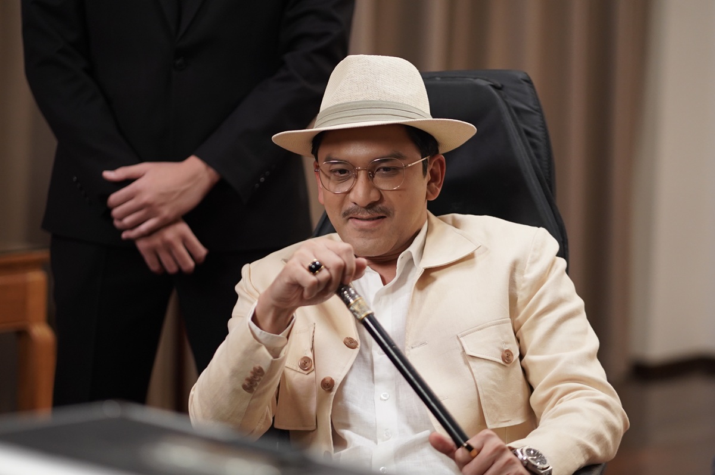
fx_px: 2519
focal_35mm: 127
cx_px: 358
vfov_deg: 10.8
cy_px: 238
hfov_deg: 16.2
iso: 1000
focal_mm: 85
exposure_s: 1/320
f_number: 1.8
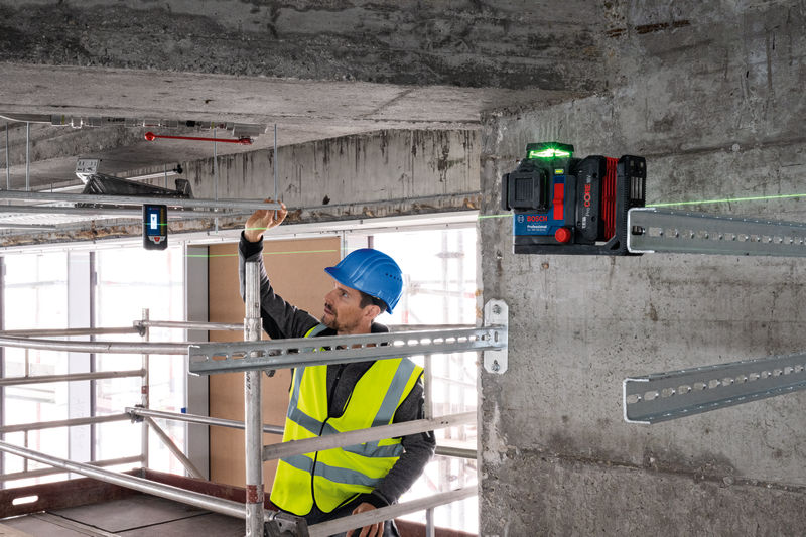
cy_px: 268
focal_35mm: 42
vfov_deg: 31.9
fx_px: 940
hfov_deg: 46.4
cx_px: 403
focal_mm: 42
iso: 1600
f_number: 20
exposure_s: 1/3
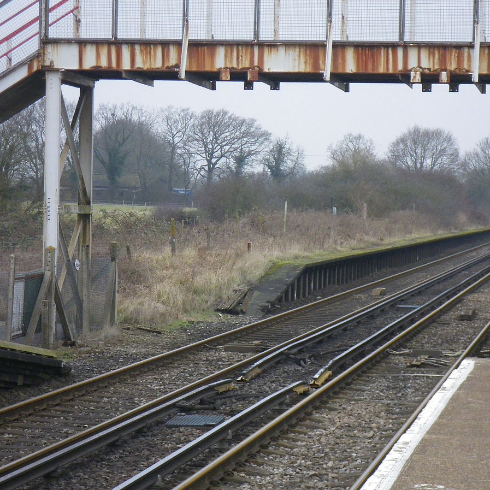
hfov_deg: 13.4
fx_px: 2082
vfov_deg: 13.4
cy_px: 245
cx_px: 259
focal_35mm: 130
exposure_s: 1/125
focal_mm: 19.6
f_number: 5.8
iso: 400
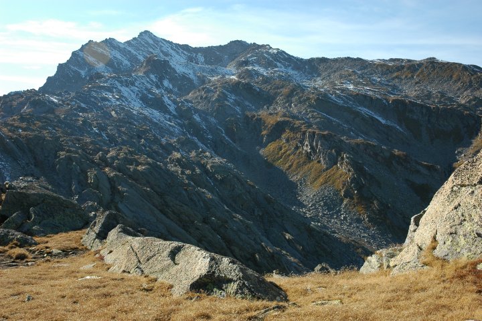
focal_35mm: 46
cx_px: 241
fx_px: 623
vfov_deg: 28.9
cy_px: 160
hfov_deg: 42.3
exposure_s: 1/200
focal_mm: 31
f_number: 10
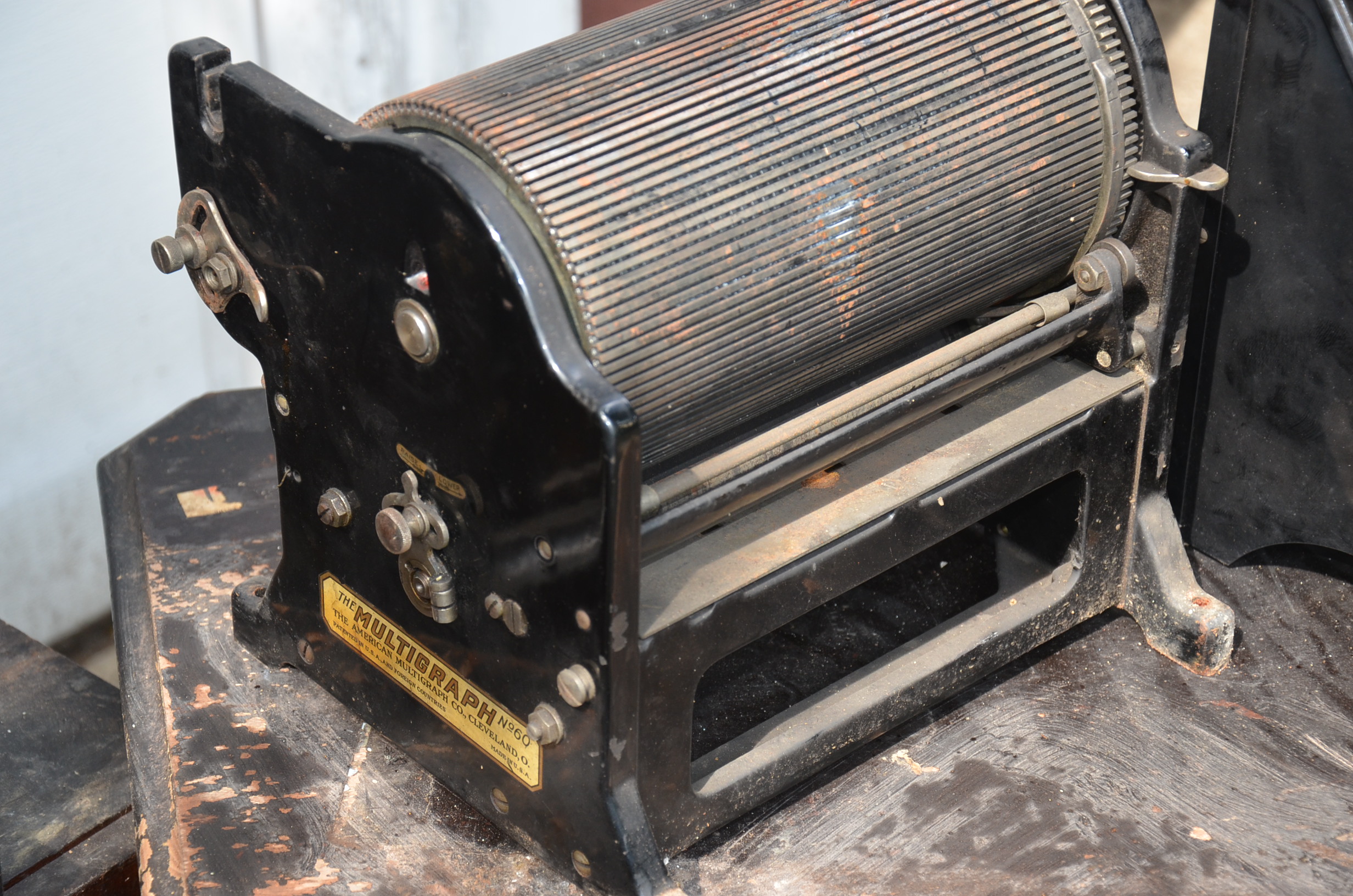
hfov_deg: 23.4
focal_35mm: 87
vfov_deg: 15.6
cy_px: 448
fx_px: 3263
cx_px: 676
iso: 400
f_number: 5
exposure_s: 1/100
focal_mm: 58
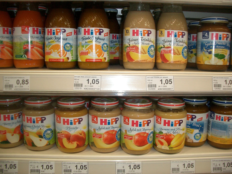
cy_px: 88
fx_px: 241
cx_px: 118
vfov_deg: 39.7
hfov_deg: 51.4
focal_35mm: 36
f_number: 2.6
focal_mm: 5.8
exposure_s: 1/40
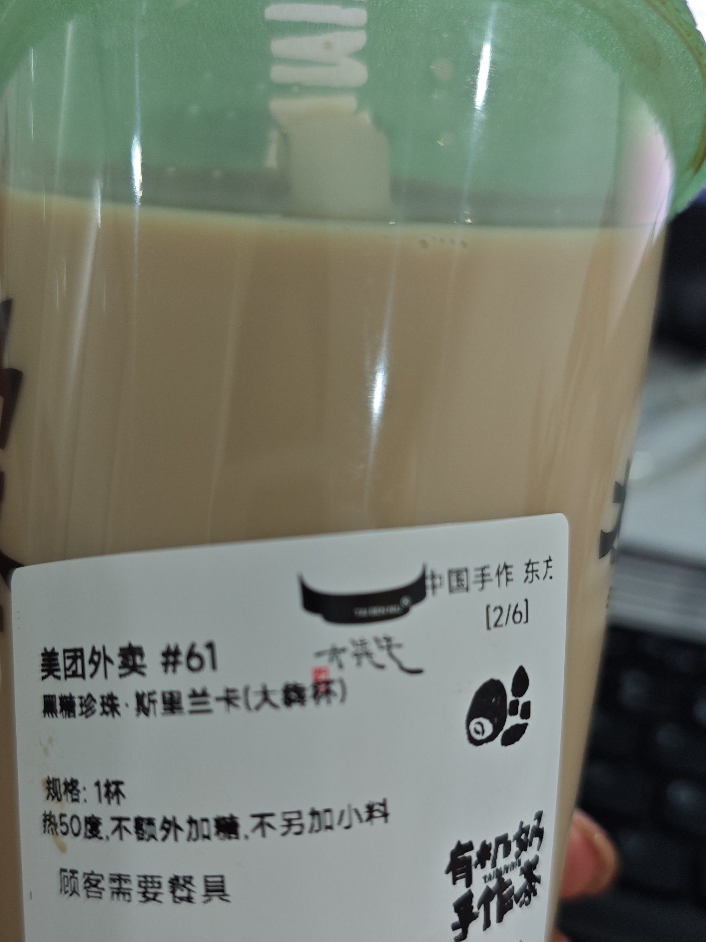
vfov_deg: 57.5
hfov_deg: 45.4
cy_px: 599
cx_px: 318
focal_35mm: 31
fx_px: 843
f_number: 1.6
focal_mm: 6.55
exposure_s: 1/50
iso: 200
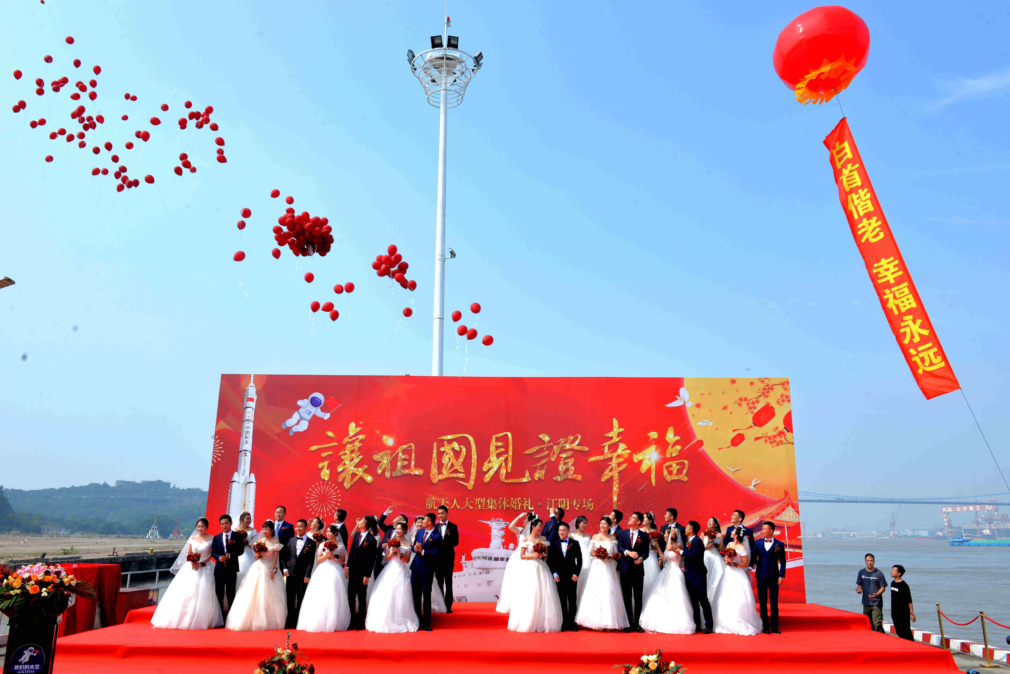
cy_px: 326
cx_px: 513
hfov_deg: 65.5
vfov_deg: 46.4
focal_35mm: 28
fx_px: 785
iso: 100
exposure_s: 1/125
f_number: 13
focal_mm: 27
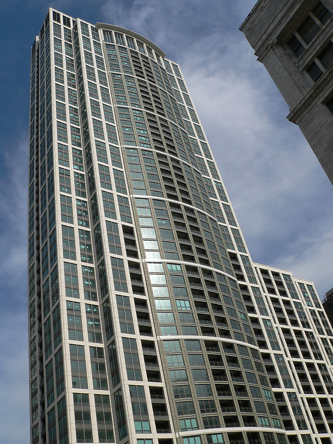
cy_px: 222
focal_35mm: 36
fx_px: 462
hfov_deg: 39.7
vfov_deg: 51.4
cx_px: 166
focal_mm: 6
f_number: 5.6
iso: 80
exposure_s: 1/800
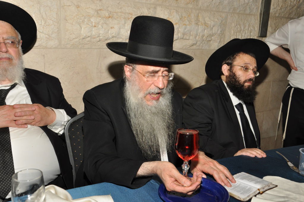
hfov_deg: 53.2
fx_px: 304
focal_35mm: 36
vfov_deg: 36.8
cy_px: 101
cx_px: 152
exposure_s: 1/60
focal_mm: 24
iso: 200
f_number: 6.3
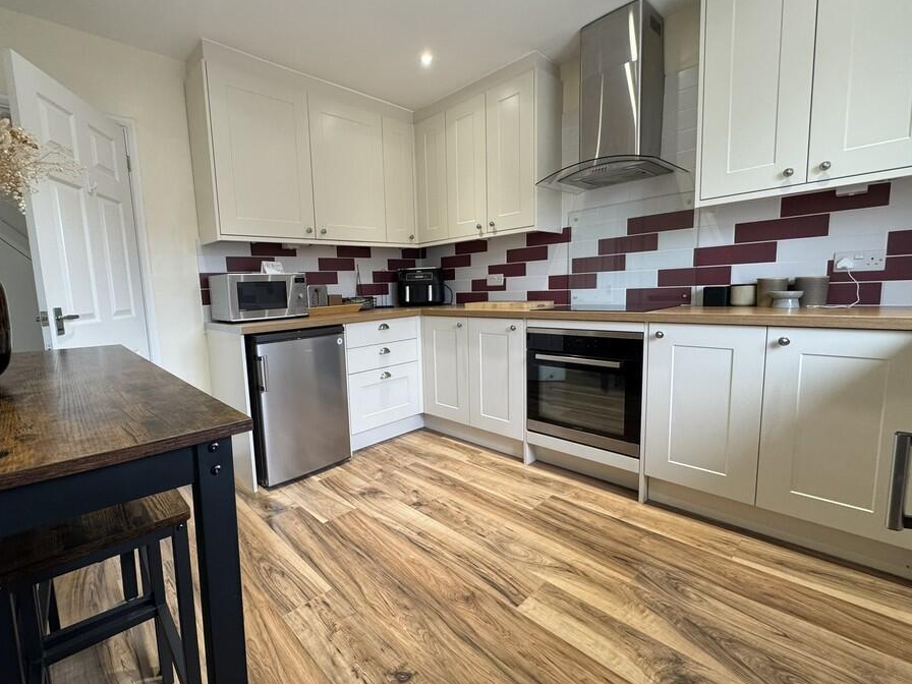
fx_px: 422
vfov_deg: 78.1
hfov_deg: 94.0
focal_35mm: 16
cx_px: 399
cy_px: 339
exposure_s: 1/100
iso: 200
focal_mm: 2.22
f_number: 2.2
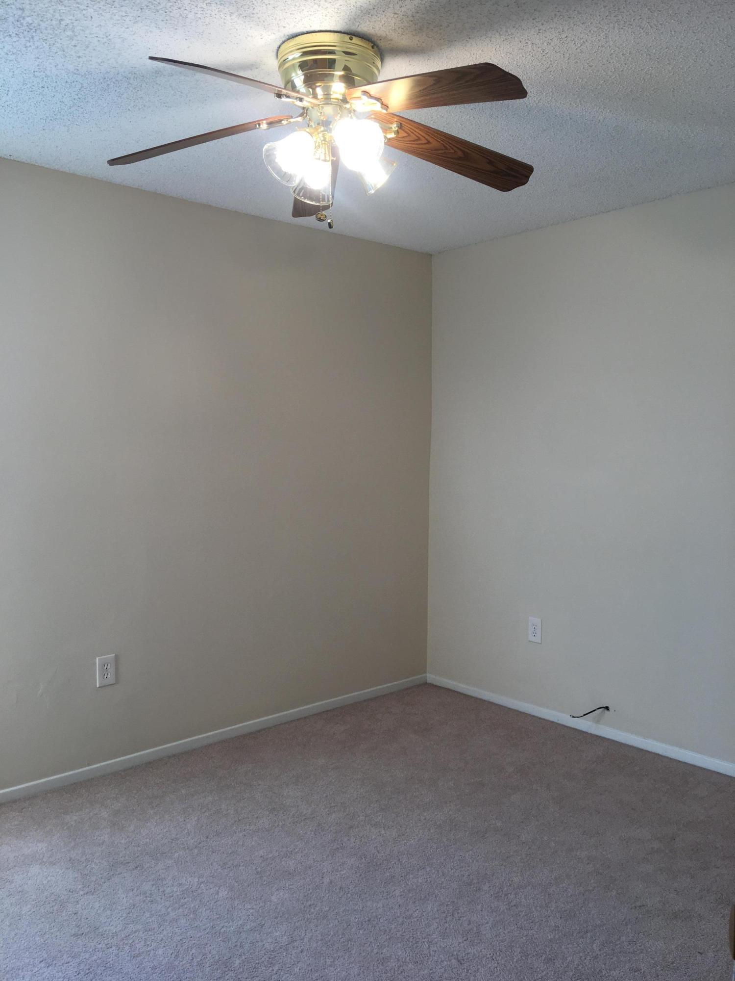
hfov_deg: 48.2
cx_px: 368
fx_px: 821
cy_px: 490
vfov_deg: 61.7
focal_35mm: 29
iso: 25
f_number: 2.2
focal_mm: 4.15
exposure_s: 1/60
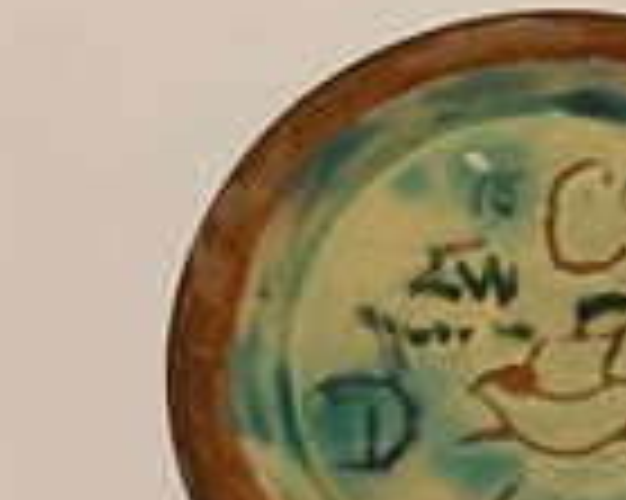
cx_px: 581
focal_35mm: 73
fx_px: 1352
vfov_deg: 20.6
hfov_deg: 25.2
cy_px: 441
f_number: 1.8
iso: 80
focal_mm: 4.25
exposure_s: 1/50
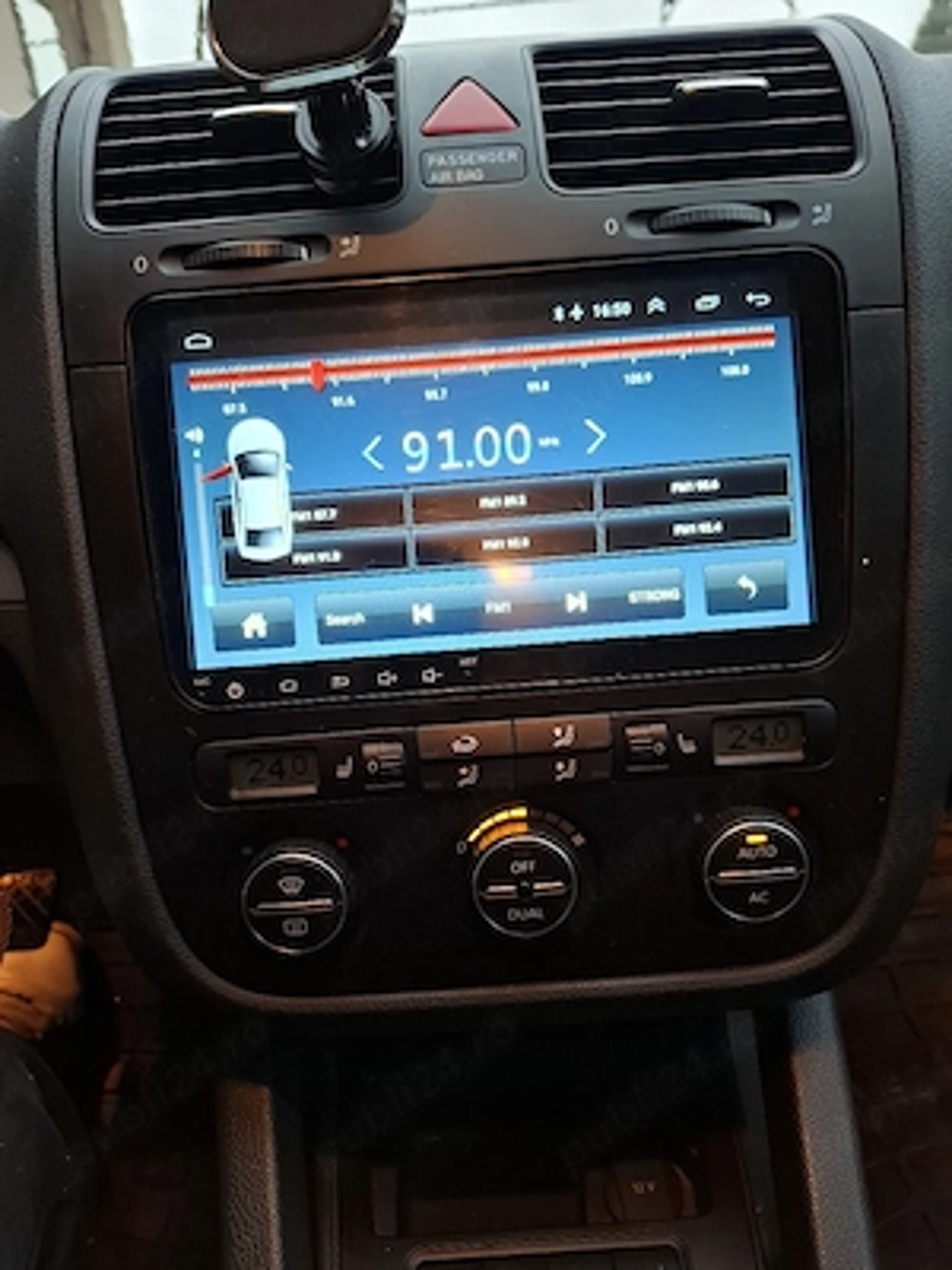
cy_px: 635
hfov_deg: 58.9
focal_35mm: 23
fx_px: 843
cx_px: 476
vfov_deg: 73.9
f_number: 1.8
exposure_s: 1/33
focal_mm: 5.54
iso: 400
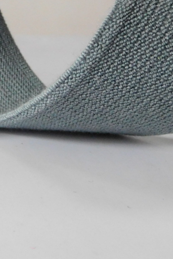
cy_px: 76
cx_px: -42
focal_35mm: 67
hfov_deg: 19.0
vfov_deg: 29.8
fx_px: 483
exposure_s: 1/25
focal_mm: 4.5
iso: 400
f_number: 3.4
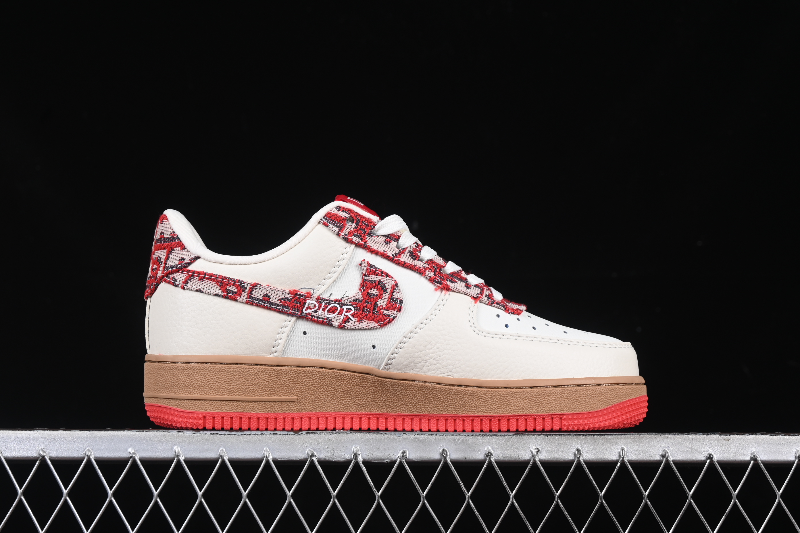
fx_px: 1667
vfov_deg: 18.2
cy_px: 266
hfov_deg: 27.0
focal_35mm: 75
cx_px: 400
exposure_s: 1/80
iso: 160
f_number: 8
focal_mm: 50
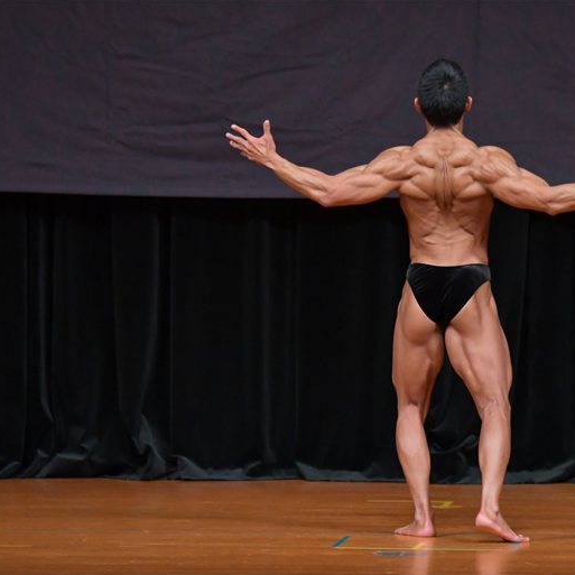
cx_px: 413
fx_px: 6878
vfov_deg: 4.8
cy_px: 288
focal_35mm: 366
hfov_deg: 4.8
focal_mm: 190
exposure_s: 1/400
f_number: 5.6
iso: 4000
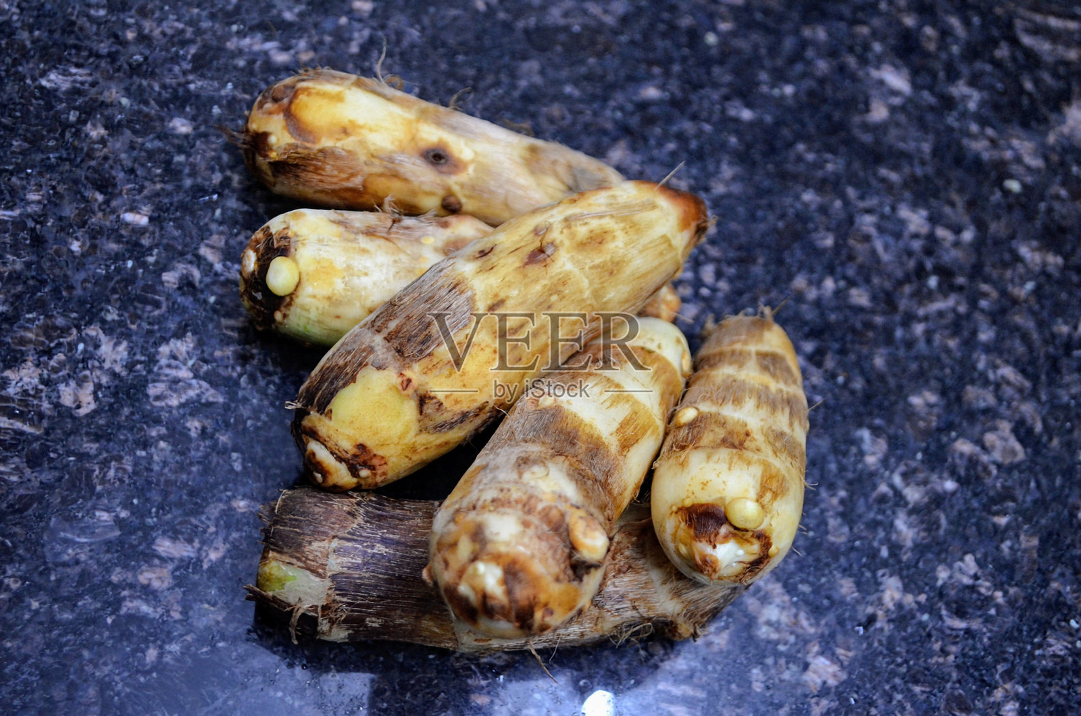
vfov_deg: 29.7
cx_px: 540
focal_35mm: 45
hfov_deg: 43.7
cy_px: 358
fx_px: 1349
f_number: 4.5
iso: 1000
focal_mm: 30
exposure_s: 1/30
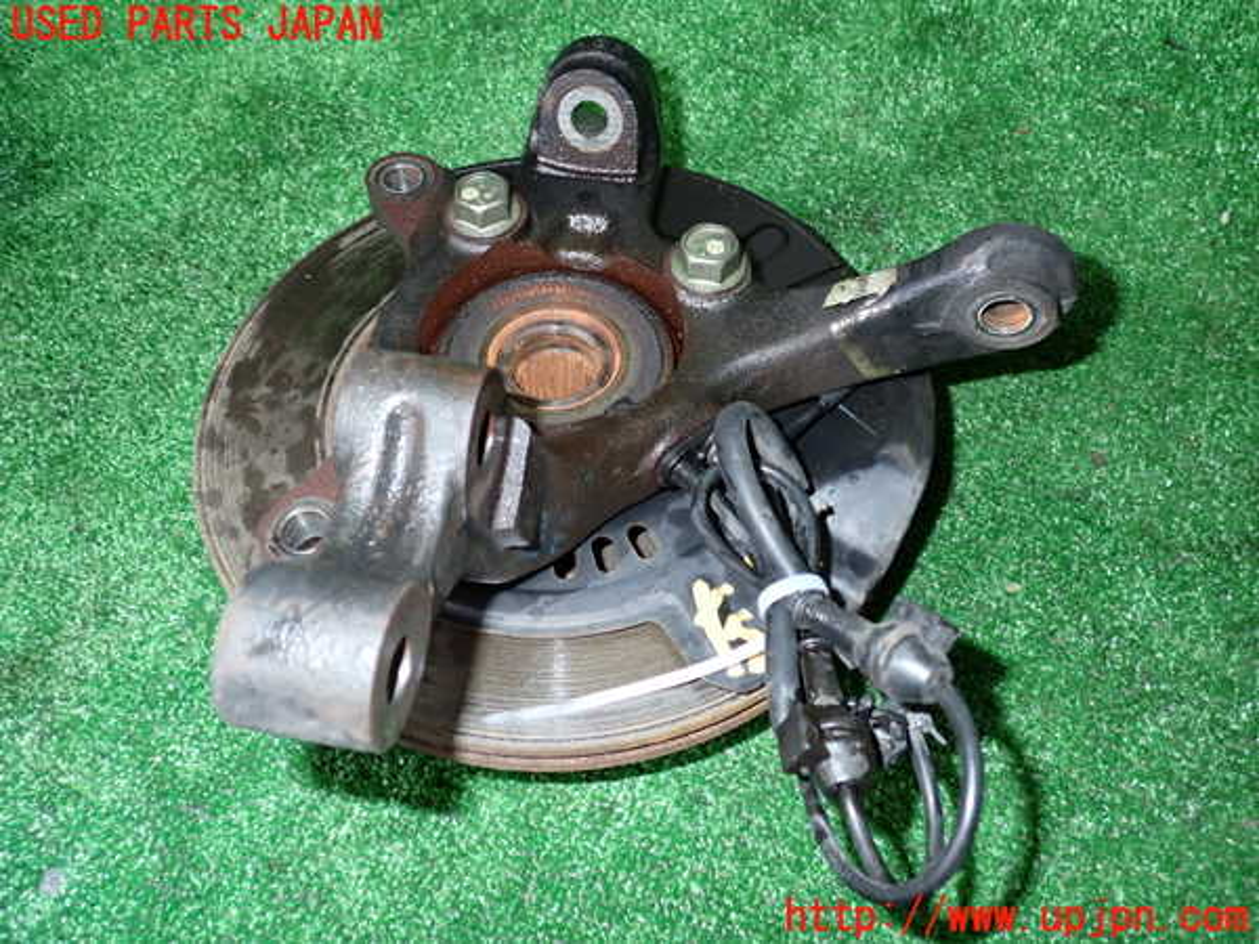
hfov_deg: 60.0
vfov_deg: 46.8
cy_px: 472
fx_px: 1091
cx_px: 630
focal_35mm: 30
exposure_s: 1/30
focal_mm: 5.4
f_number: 6.3
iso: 500
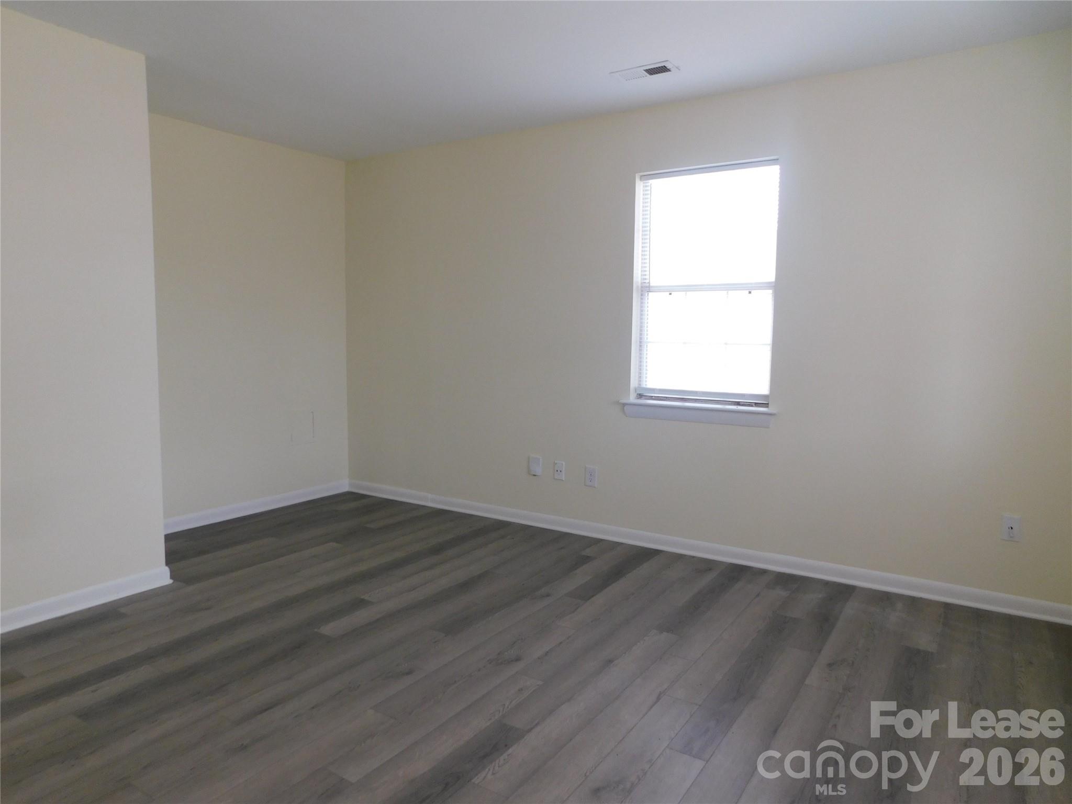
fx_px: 712
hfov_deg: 73.9
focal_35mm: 23
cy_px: 402
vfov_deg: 58.9
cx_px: 536
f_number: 3
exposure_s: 1/30
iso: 160
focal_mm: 4
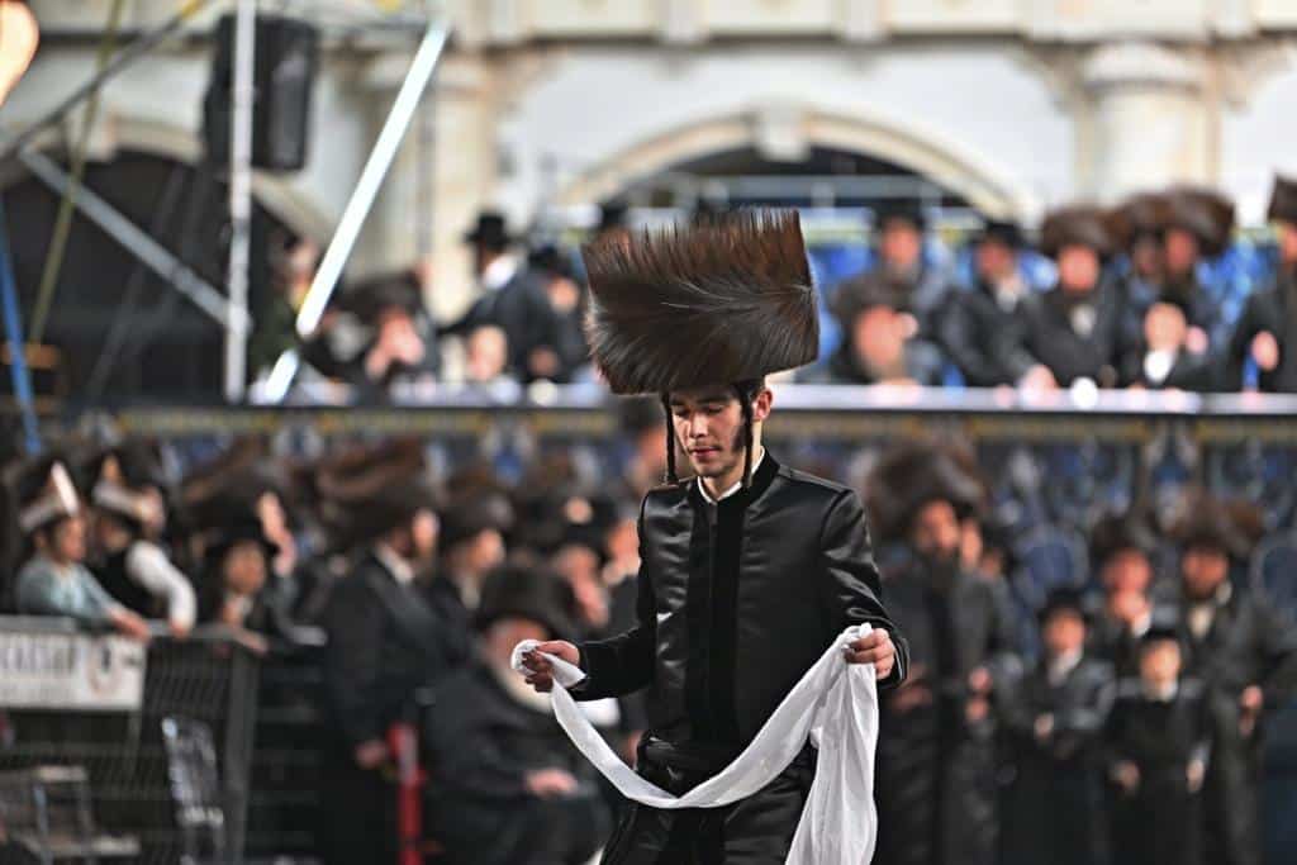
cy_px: 432
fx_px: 7206
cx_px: 648
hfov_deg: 10.3
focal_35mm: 200
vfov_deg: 6.9
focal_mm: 200
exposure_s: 1/320
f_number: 2.8
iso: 1600
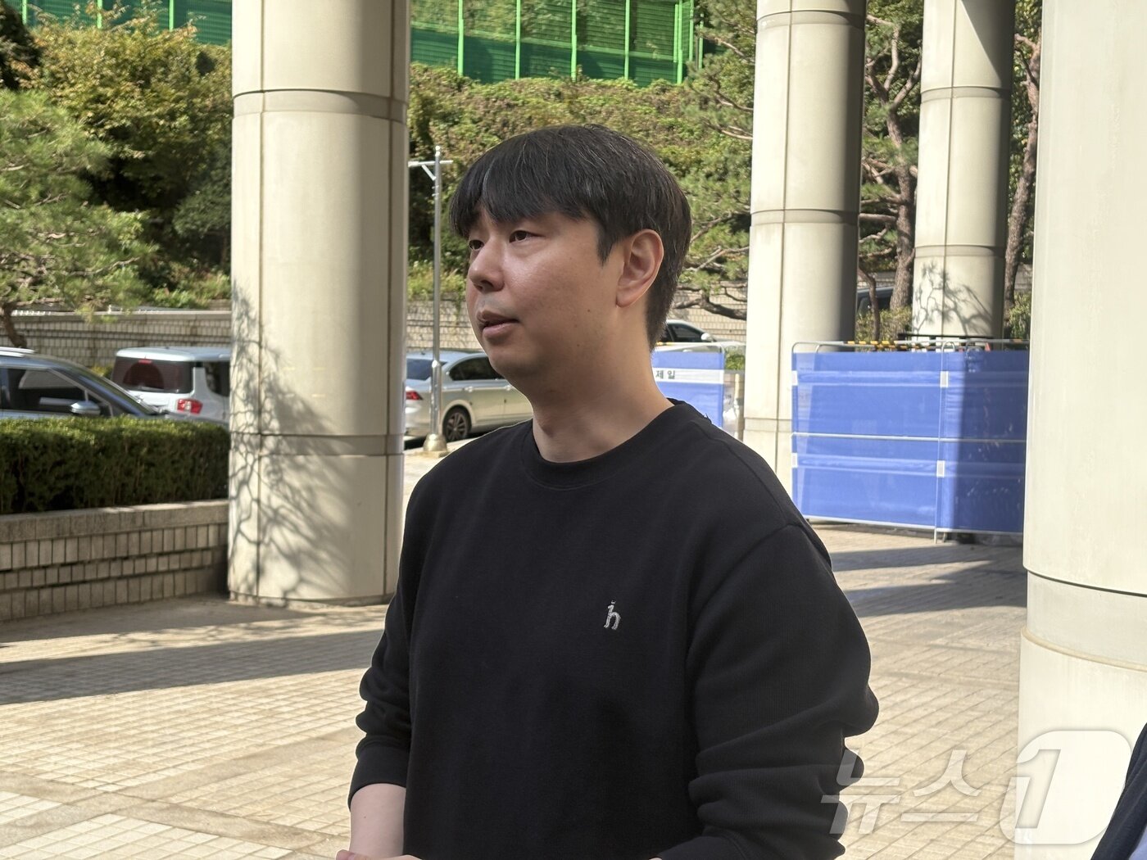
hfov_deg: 36.8
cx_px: 574
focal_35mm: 52
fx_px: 1723
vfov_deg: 28.0
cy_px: 430
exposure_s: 1/1422
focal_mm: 5.96
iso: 40
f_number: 1.6
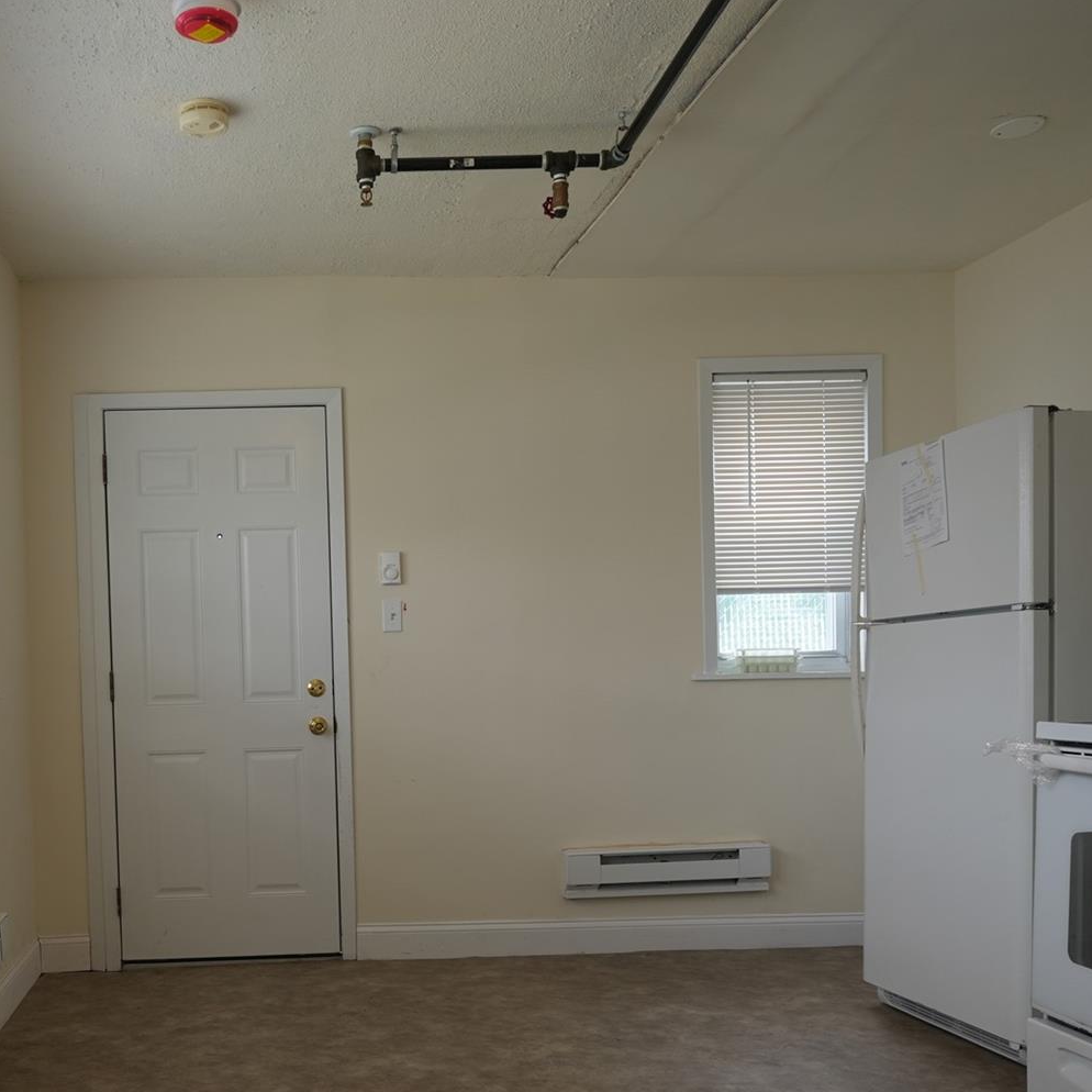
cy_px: 726
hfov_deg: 45.6
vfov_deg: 46.5
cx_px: 278
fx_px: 1249
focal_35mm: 35
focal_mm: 20
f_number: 4
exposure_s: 1/160
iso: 250
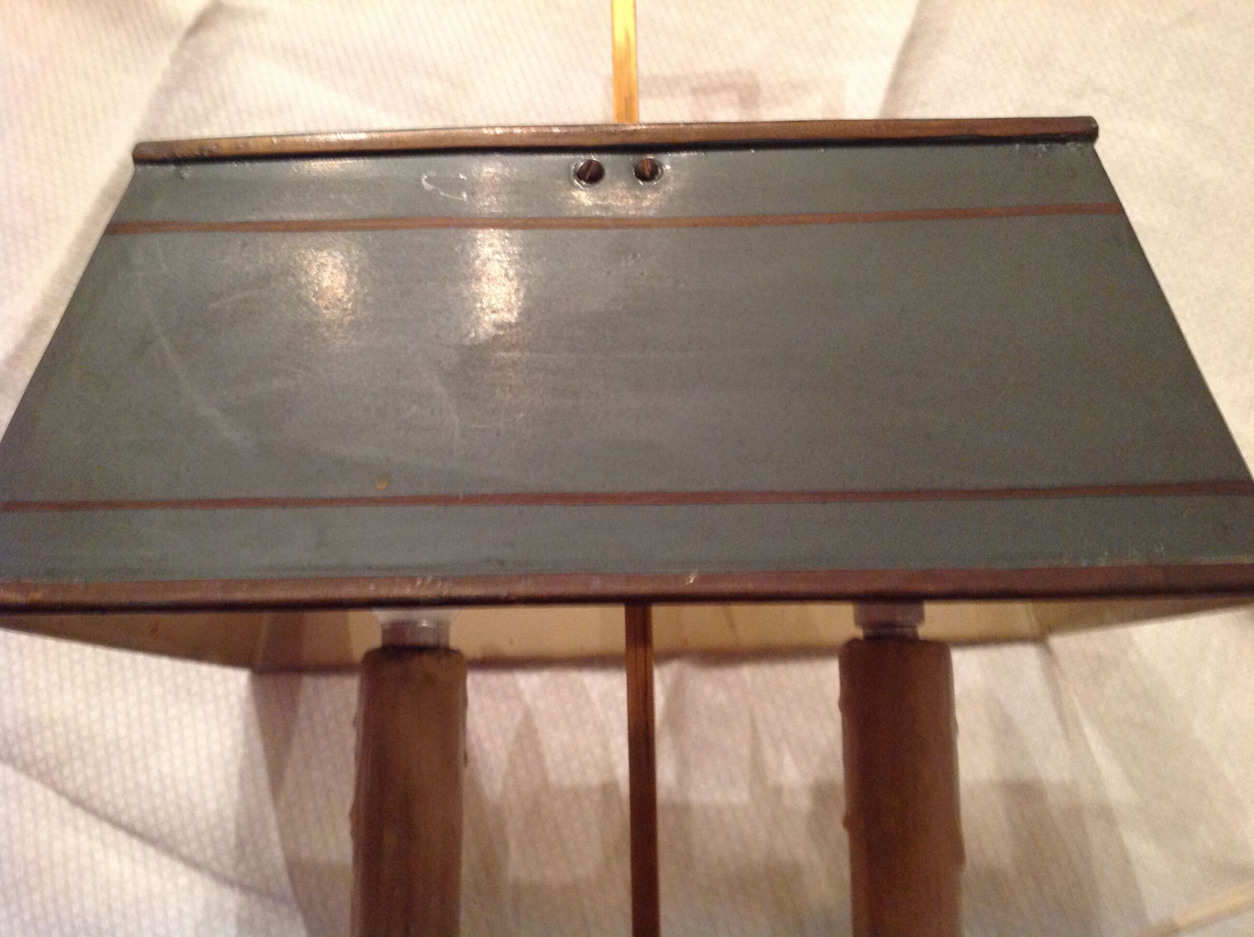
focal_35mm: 35
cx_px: 627
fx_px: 1266
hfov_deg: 52.7
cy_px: 468
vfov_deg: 40.6
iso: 320
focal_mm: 4.28
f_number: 2.4
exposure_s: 1/15
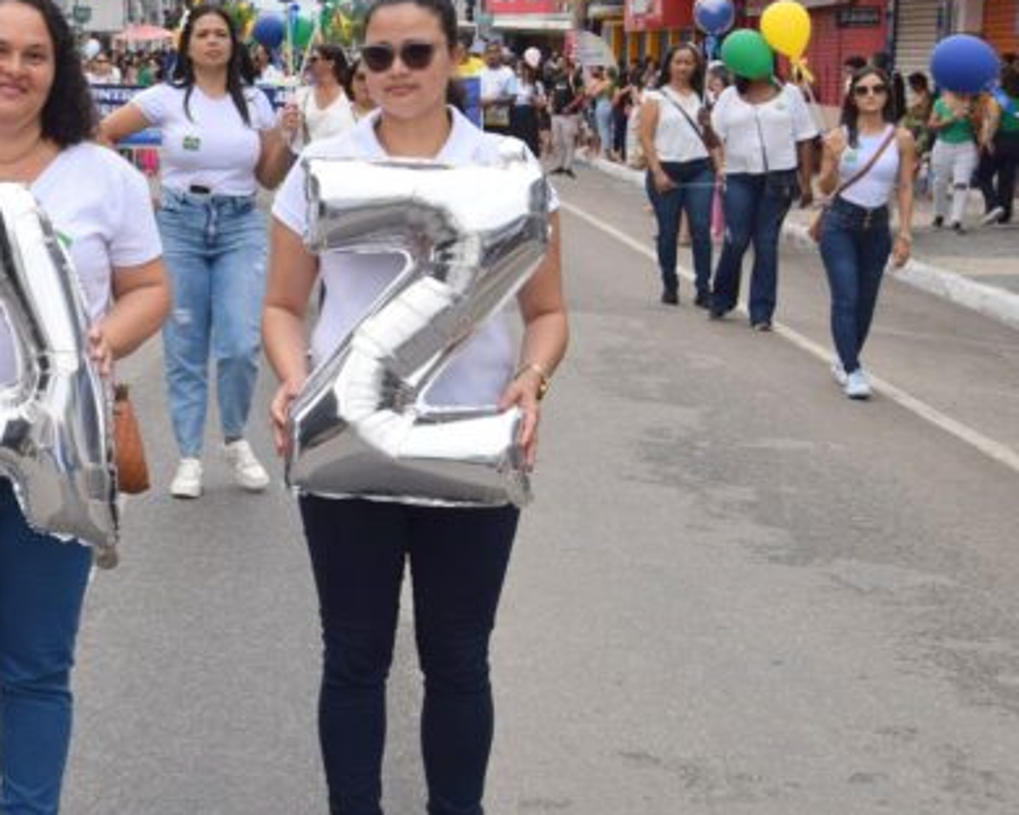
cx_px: 65
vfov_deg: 20.4
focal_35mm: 75
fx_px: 2262
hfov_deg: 24.5
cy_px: 273
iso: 200
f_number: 9
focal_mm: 28
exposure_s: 1/320
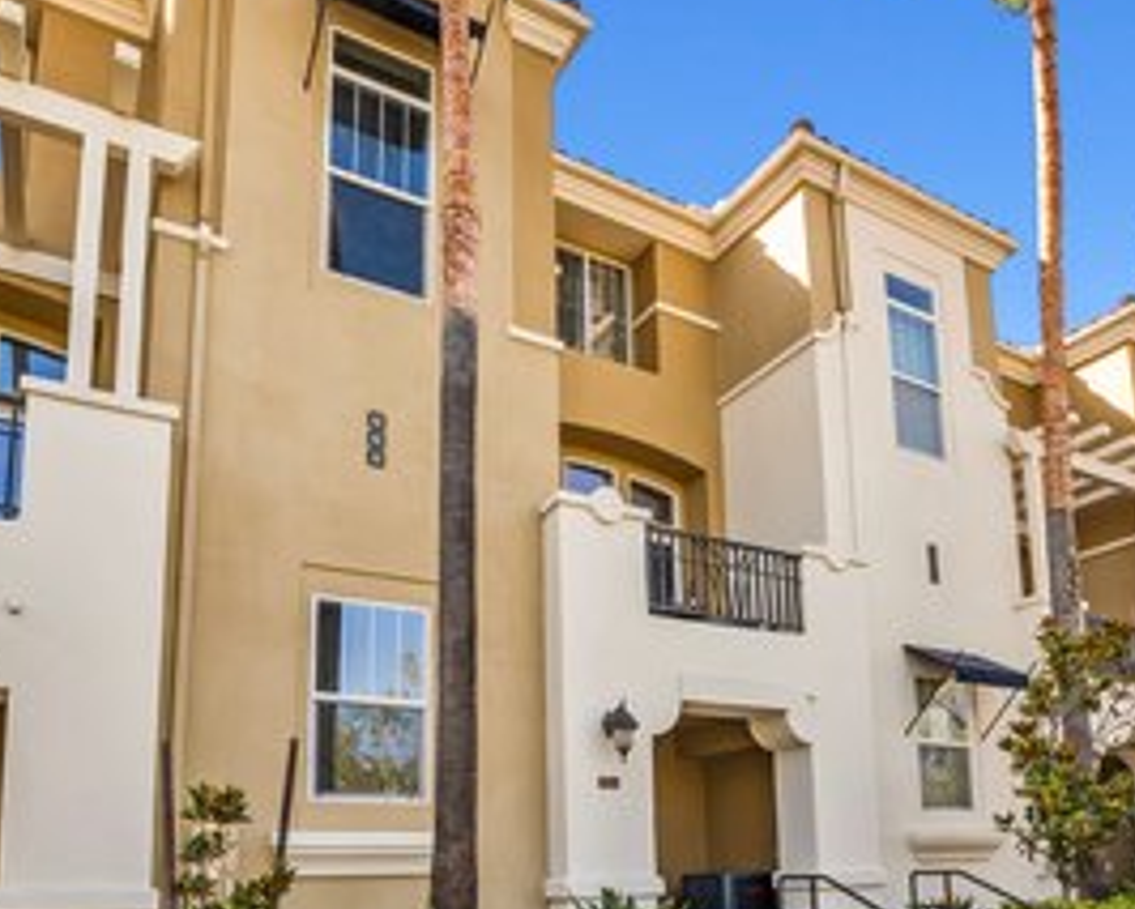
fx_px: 773
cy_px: 482
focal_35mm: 23
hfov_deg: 72.1
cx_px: 655
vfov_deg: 60.9
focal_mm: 10
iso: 200
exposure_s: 1/200
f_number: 8
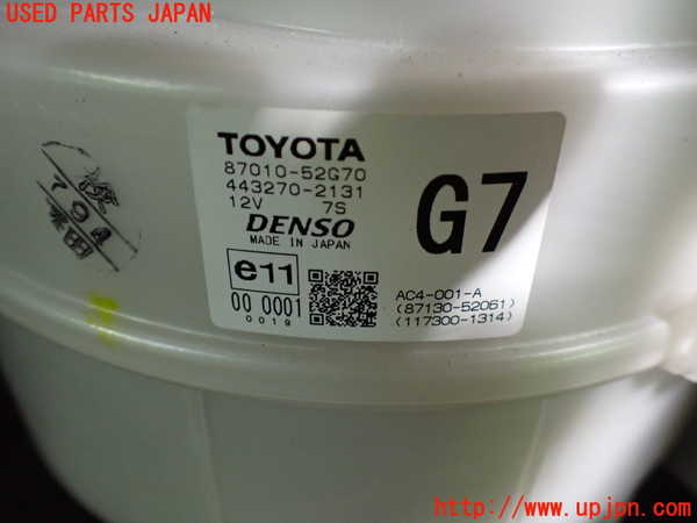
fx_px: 604
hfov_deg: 60.0
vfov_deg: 46.8
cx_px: 348
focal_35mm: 30
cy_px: 262
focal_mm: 5.4
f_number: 2.3
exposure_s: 1/60
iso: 800
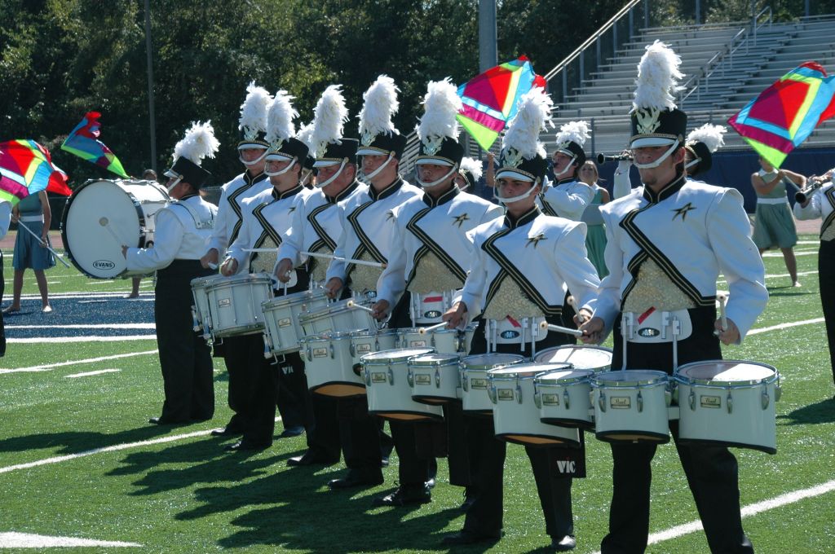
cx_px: 418
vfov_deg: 11.1
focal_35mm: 123
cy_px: 277
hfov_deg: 16.7
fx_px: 2849
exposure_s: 1/320
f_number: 9
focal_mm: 82
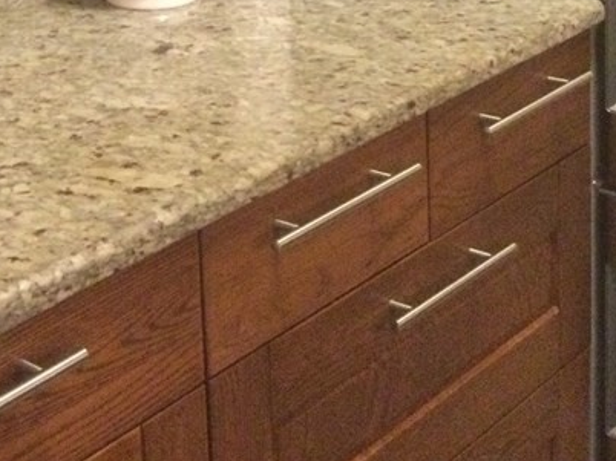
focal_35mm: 79
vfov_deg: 17.6
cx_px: 158
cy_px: -123
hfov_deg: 24.5
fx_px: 1405
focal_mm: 3.3
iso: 320
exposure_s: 1/15
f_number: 2.4
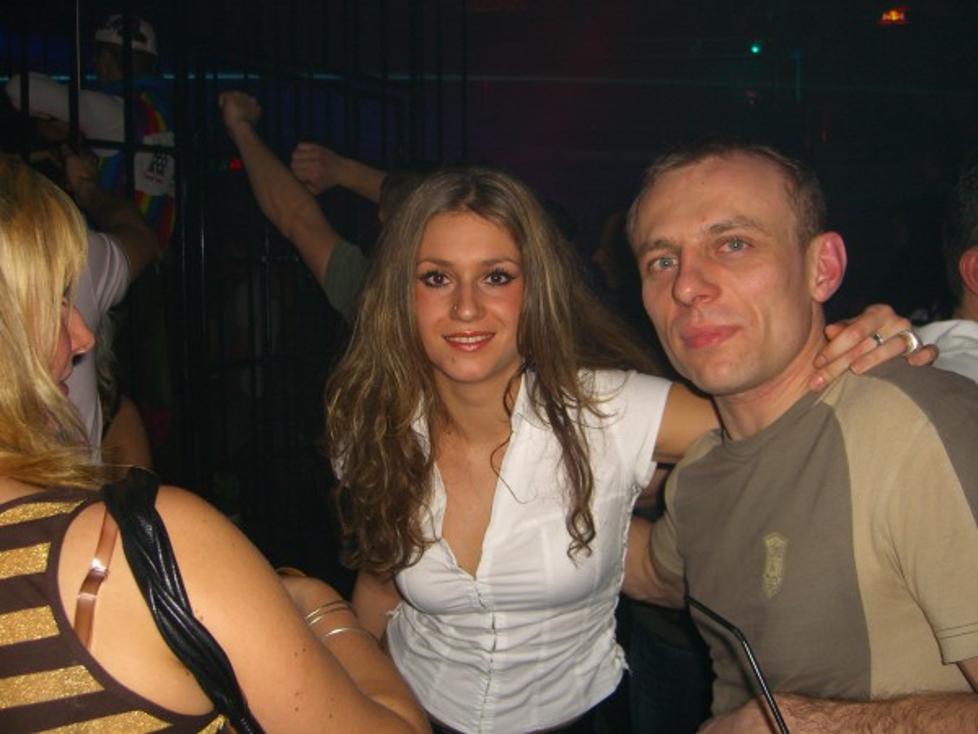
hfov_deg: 49.0
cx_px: 489
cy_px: 367
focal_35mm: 38
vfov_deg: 37.7
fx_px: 1074
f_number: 2.8
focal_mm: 7.9
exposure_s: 1/60
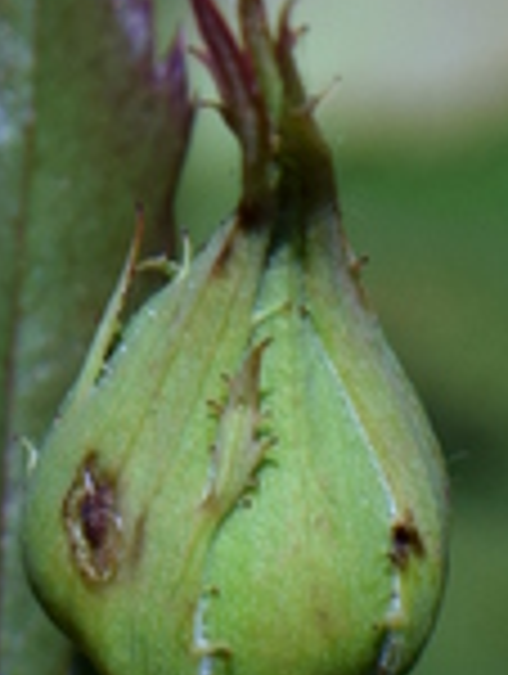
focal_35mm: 269
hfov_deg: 5.5
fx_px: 5240
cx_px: -229
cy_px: -279
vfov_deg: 7.3
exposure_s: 1/1000
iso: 200
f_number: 8
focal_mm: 35
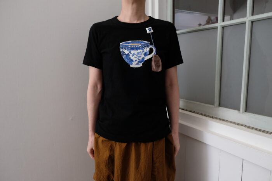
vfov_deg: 47.8
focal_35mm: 27
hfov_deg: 67.4
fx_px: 204
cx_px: 136
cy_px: 90
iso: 2000
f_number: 5
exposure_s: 1/125
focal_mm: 18
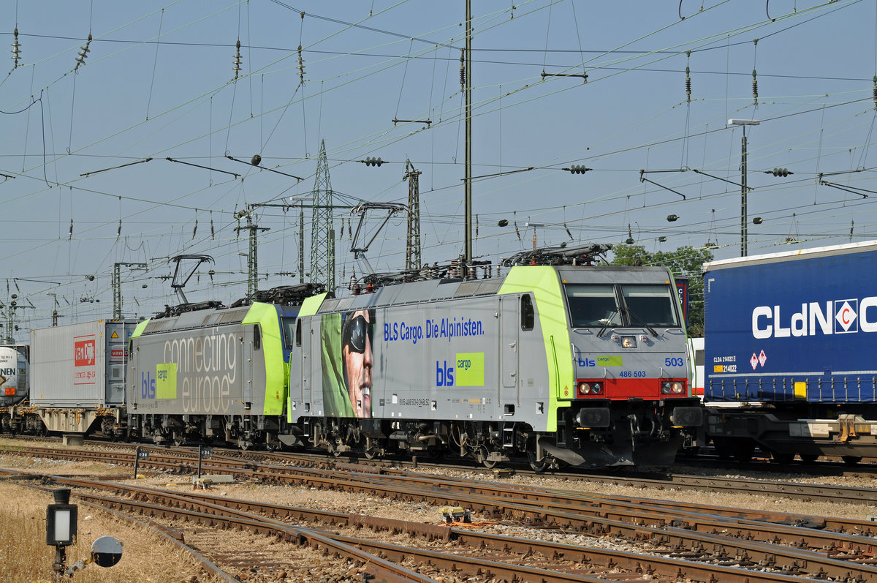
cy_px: 292
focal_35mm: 105
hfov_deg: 19.5
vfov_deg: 13.0
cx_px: 438
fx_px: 2555
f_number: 6.3
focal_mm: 70
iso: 200
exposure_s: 1/1000
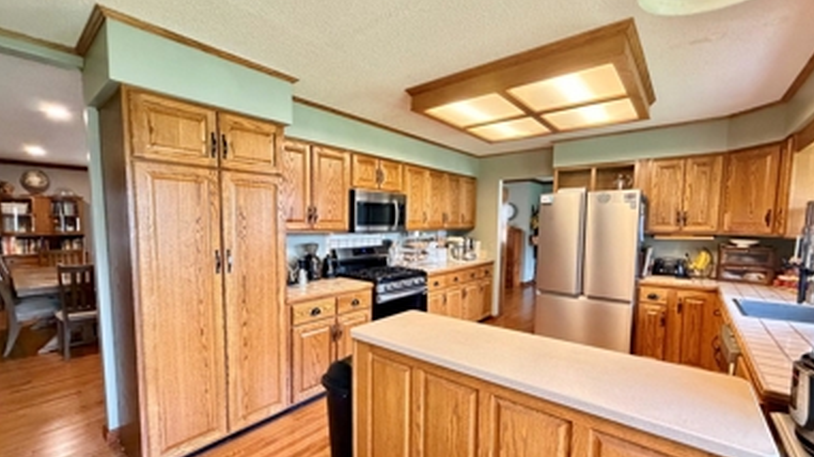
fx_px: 345
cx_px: 404
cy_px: 252
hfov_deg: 99.4
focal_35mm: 16
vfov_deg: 66.9
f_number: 2.2
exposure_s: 1/60
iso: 800
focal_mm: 2.22
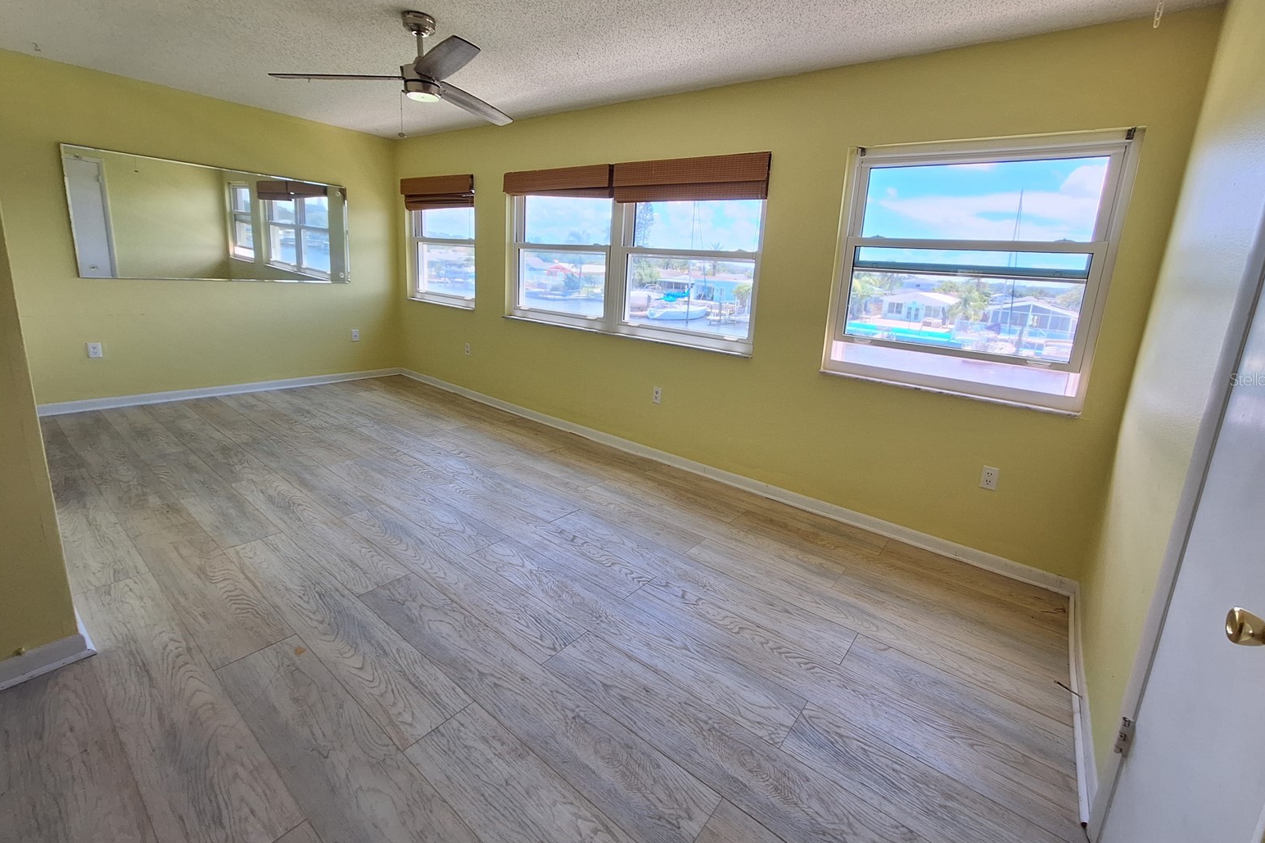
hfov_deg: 104.2
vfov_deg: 81.0
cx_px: 652
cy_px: 379
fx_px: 492
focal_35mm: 14
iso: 80
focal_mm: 1.74
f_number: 2.2
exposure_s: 1/120
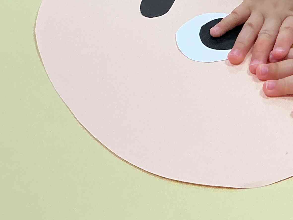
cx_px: 353
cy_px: -107
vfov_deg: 14.0
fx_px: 838
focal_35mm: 99
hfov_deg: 18.7
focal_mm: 3
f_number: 1.8
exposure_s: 1/120
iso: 25
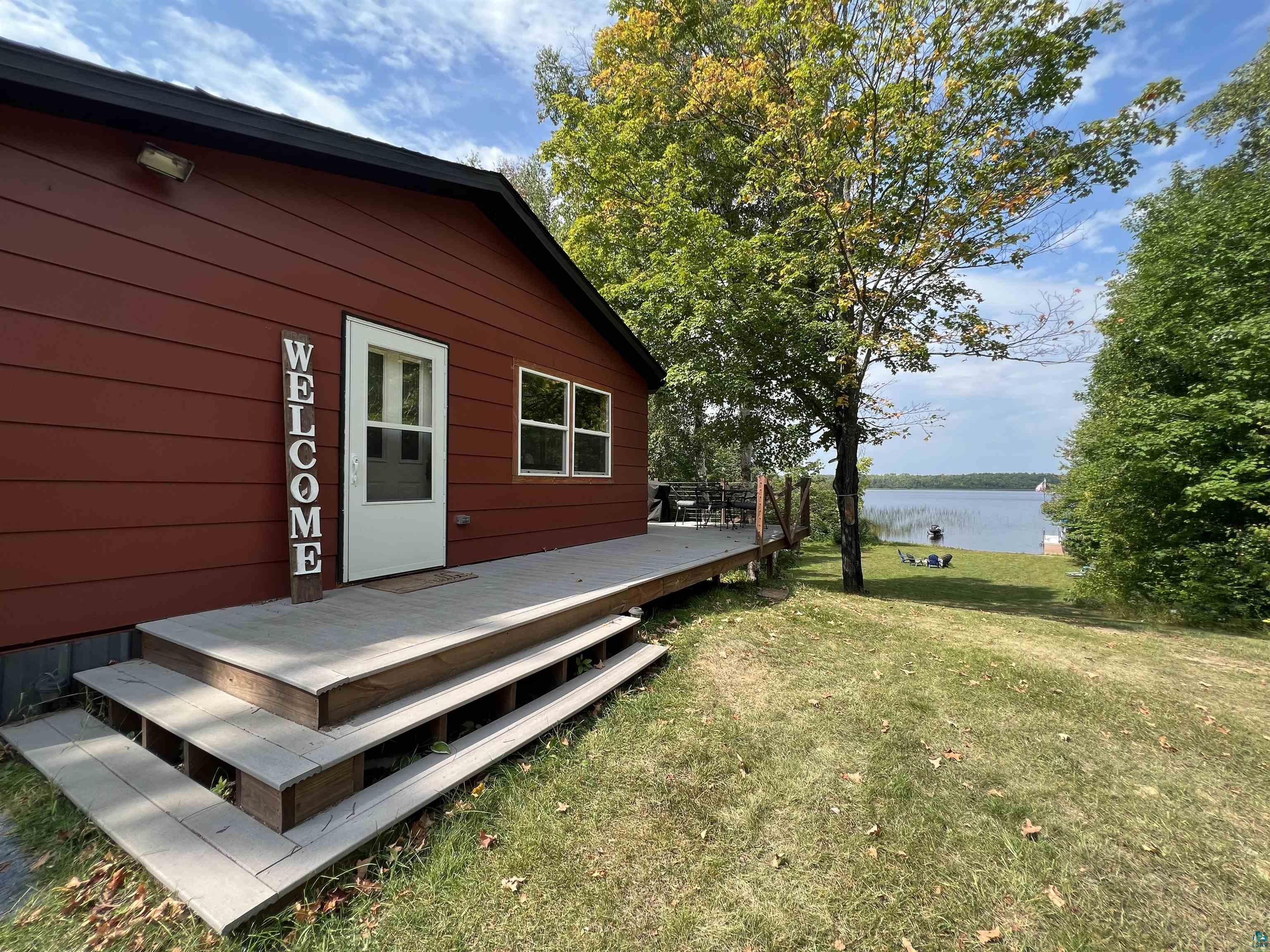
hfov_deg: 106.2
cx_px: 635
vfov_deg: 89.9
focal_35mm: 13
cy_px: 476
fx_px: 477
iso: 32
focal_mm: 1.57
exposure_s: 1/541
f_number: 1.8
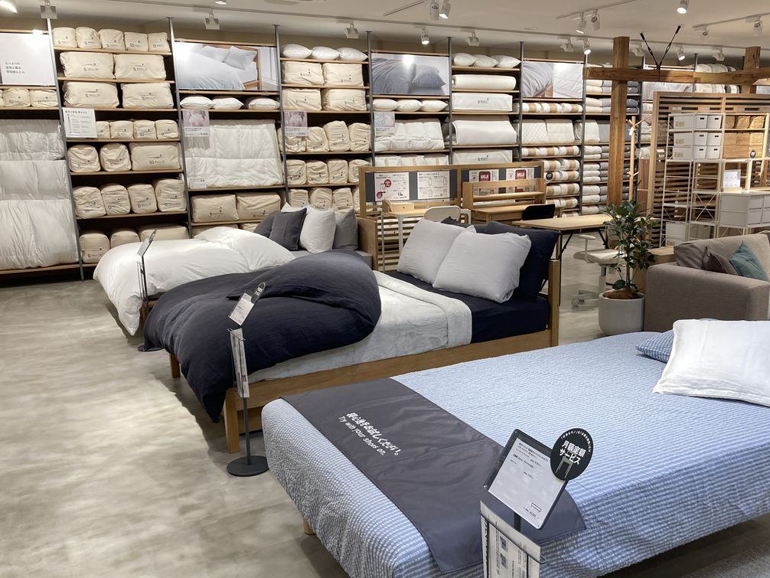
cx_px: 439
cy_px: 321
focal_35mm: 32
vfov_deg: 44.1
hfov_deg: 56.6
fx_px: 712
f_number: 1.8
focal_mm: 3.99
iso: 80
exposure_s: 1/100
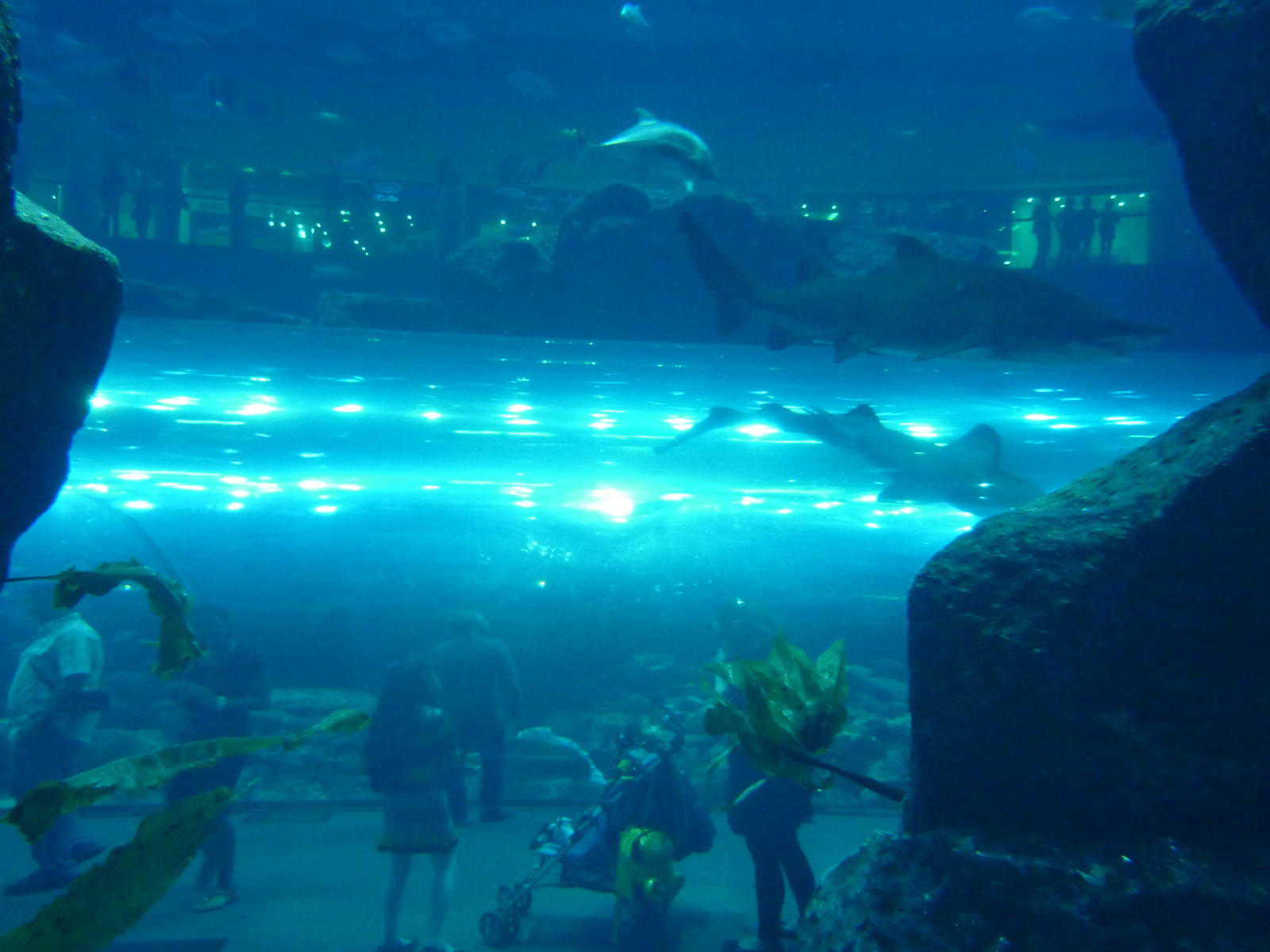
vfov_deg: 46.8
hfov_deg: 60.0
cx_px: 635
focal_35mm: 30
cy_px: 476
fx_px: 1101
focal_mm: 5
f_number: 3.4
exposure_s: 1/20
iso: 400
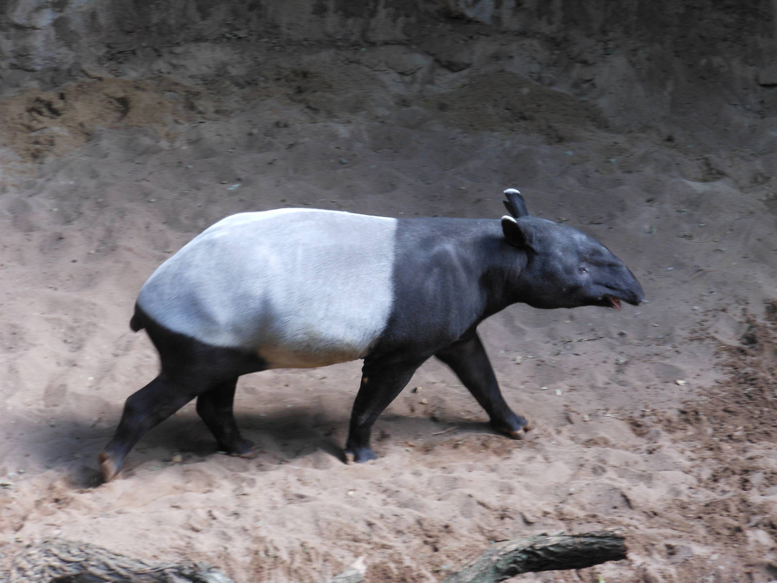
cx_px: 388
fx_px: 2290
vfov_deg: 14.5
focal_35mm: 102
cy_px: 292
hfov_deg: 19.3
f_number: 5.4
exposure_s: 1/30
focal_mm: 18.3
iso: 100
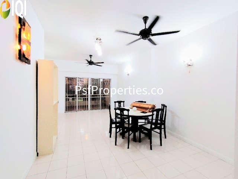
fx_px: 117
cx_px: 119
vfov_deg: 74.7
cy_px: 90
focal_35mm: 17
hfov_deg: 91.0
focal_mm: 1.43
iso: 283
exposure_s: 1/100
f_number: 2.2
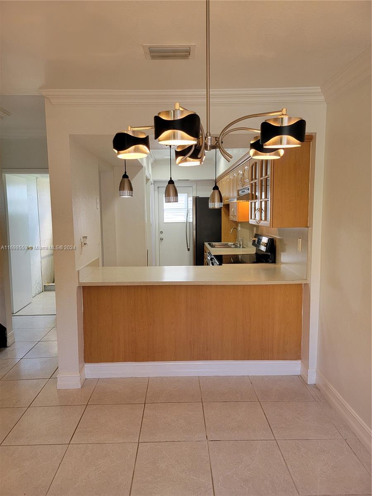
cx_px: 186
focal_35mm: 24
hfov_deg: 56.8
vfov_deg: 71.6
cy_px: 248
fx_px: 344
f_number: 1.8
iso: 160
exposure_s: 1/120
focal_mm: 6.7
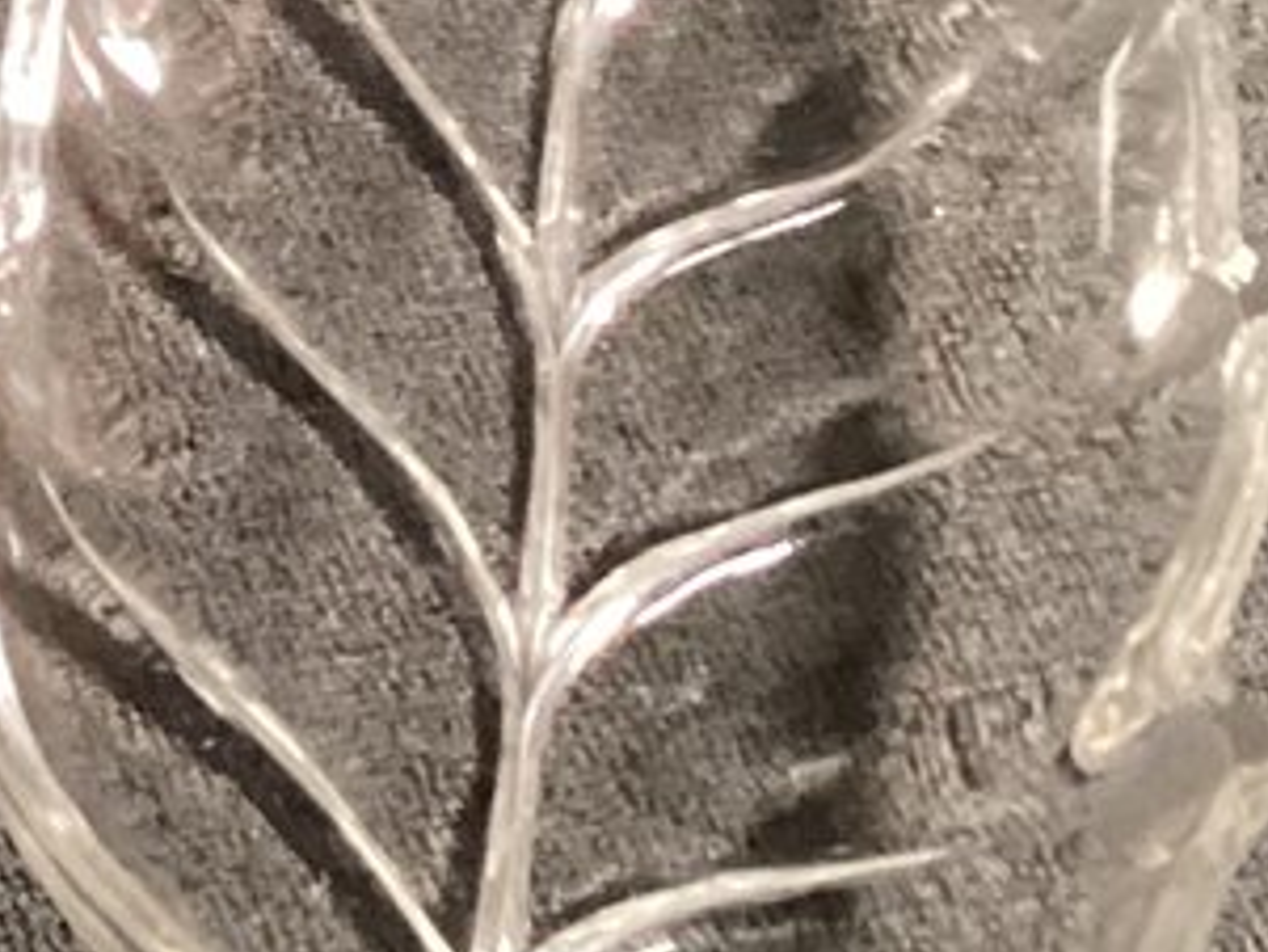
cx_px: -1165
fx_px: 5717
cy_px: -187
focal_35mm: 156
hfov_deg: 11.5
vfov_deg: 9.4
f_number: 2.4
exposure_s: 1/40
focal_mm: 3.3
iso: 400
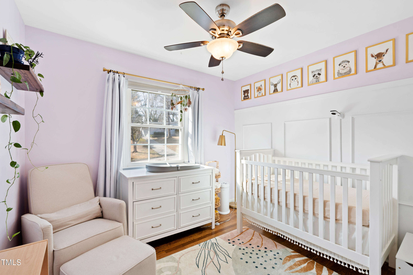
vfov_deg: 77.3
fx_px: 172
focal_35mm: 15
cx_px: 206
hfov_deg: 100.4
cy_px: 138
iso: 100
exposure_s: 1/6
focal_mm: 10
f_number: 8
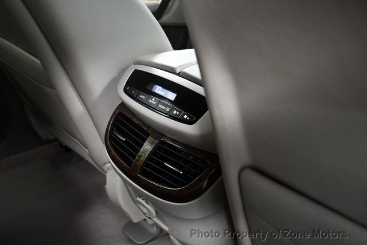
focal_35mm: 36
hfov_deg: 53.1
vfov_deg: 36.9
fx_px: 367
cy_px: 122
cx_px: 184
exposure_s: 1/60
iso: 3200
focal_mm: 18
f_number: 3.5
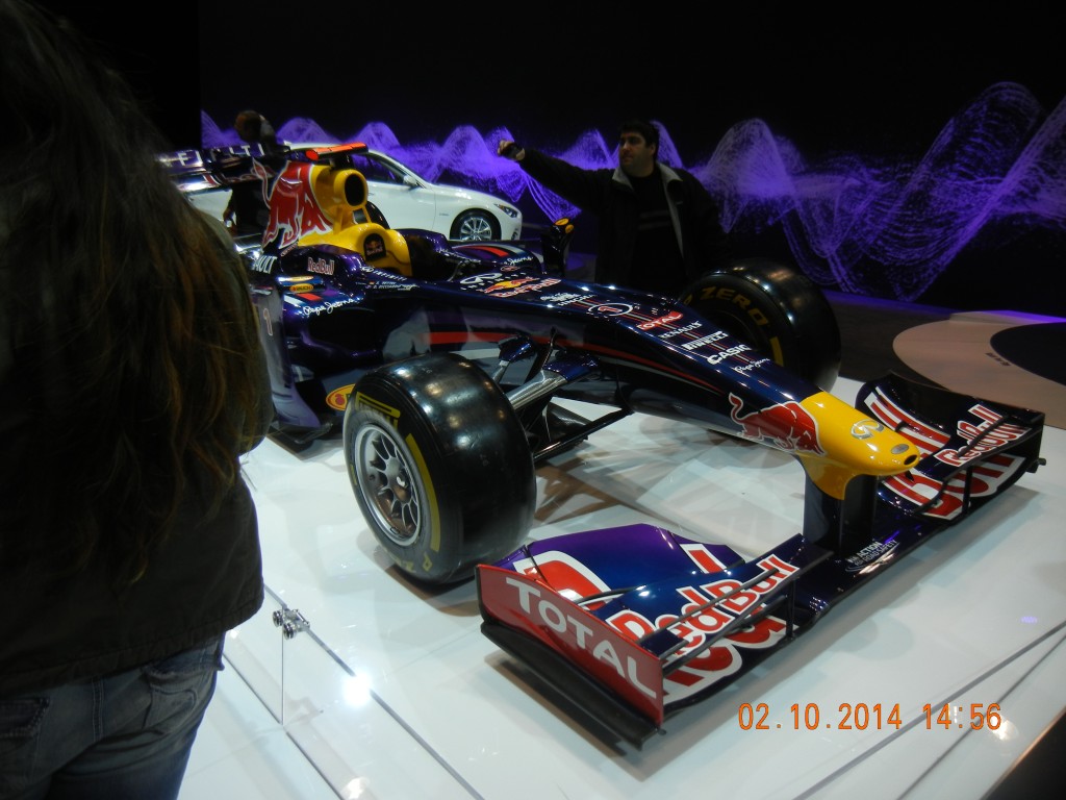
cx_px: 533
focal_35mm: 30
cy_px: 400
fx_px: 924
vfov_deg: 46.8
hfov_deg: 60.0
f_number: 3.5
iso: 160
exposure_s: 1/170
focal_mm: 5.4
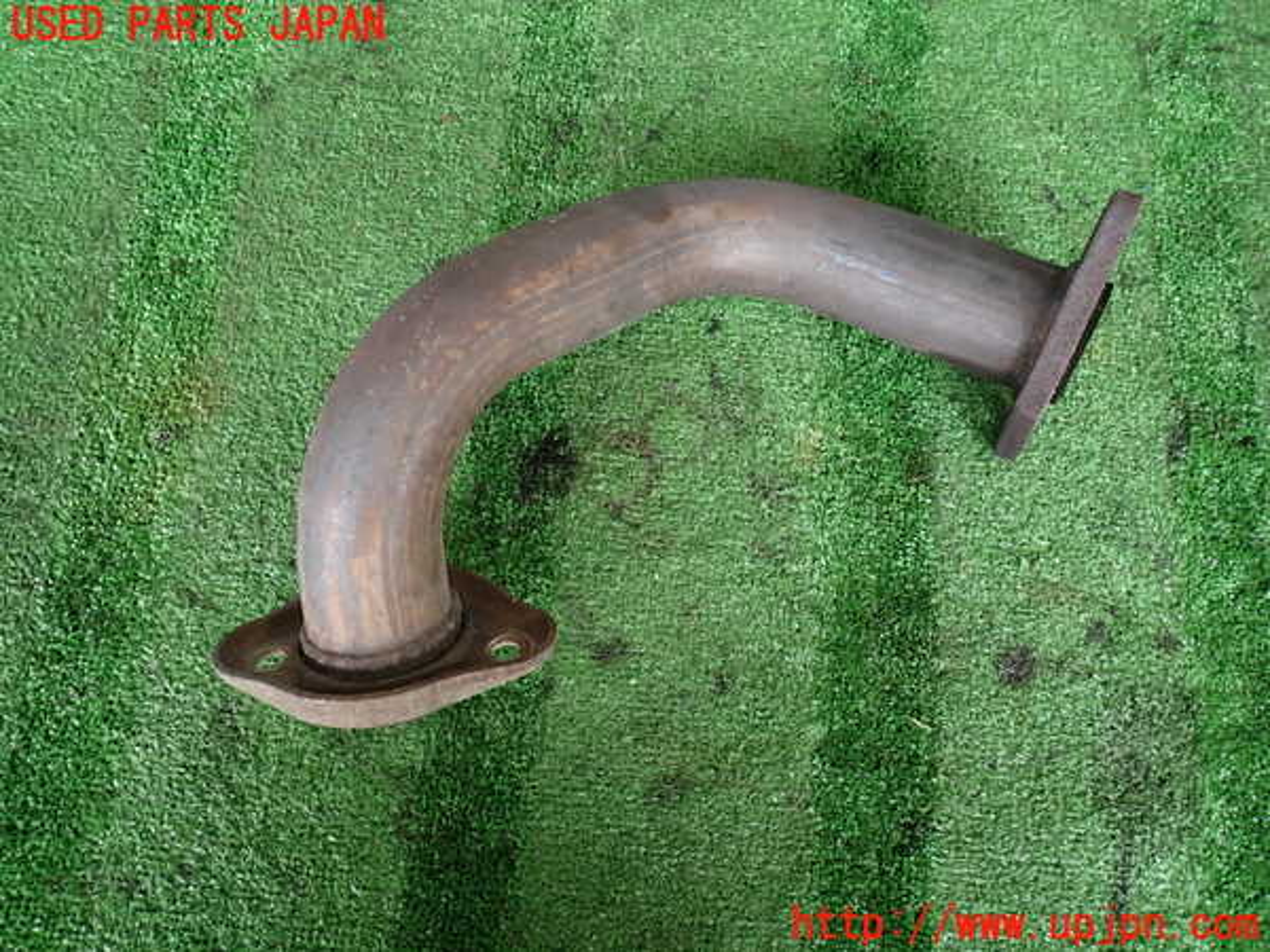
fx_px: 917
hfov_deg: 69.4
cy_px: 476
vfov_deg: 54.9
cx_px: 635
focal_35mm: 25
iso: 125
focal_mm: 4.5
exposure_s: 1/60
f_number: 2
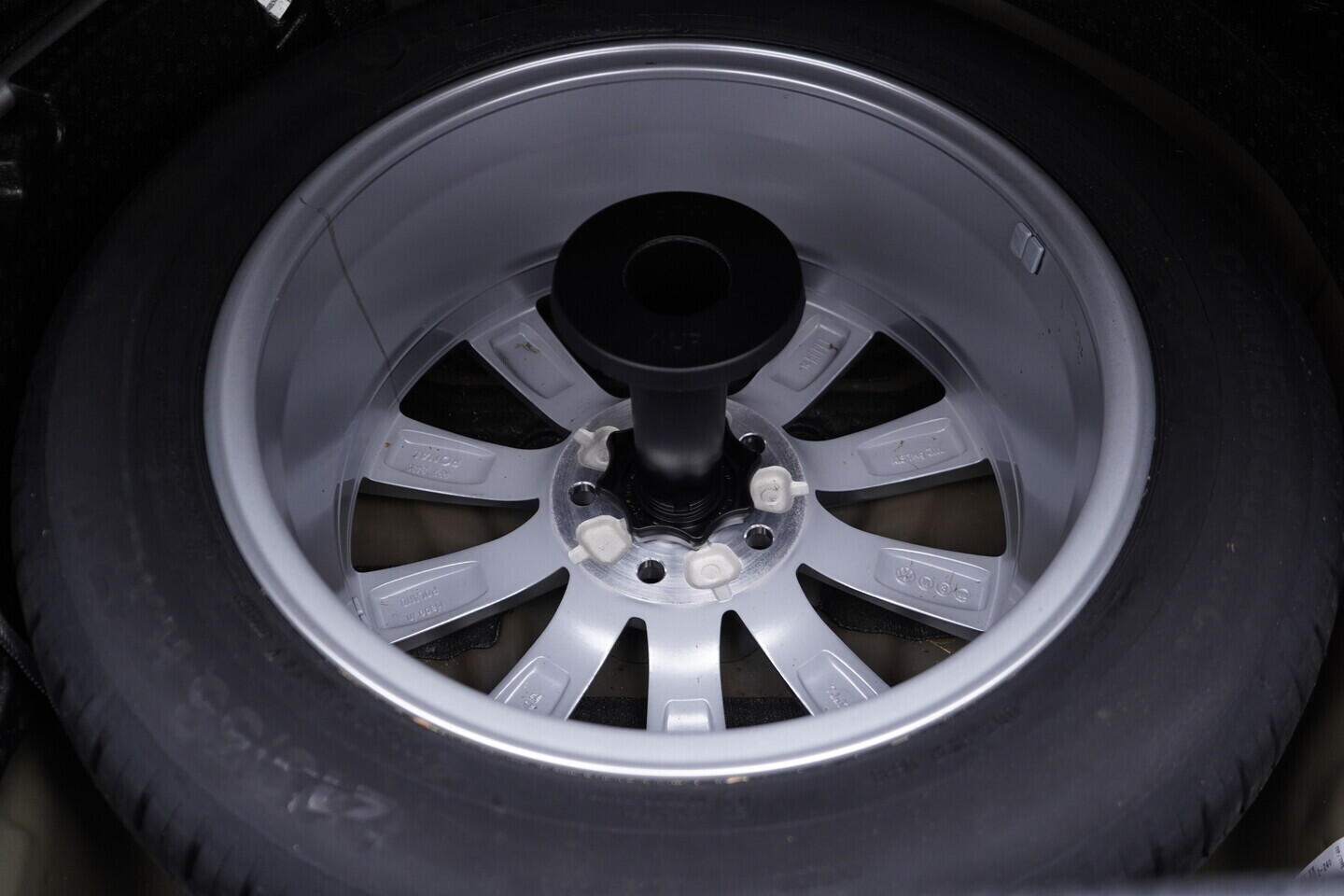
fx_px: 1344
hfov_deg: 53.1
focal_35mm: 36
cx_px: 672
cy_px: 448
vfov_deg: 36.9
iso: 320
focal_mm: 24
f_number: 2.8
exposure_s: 1/40
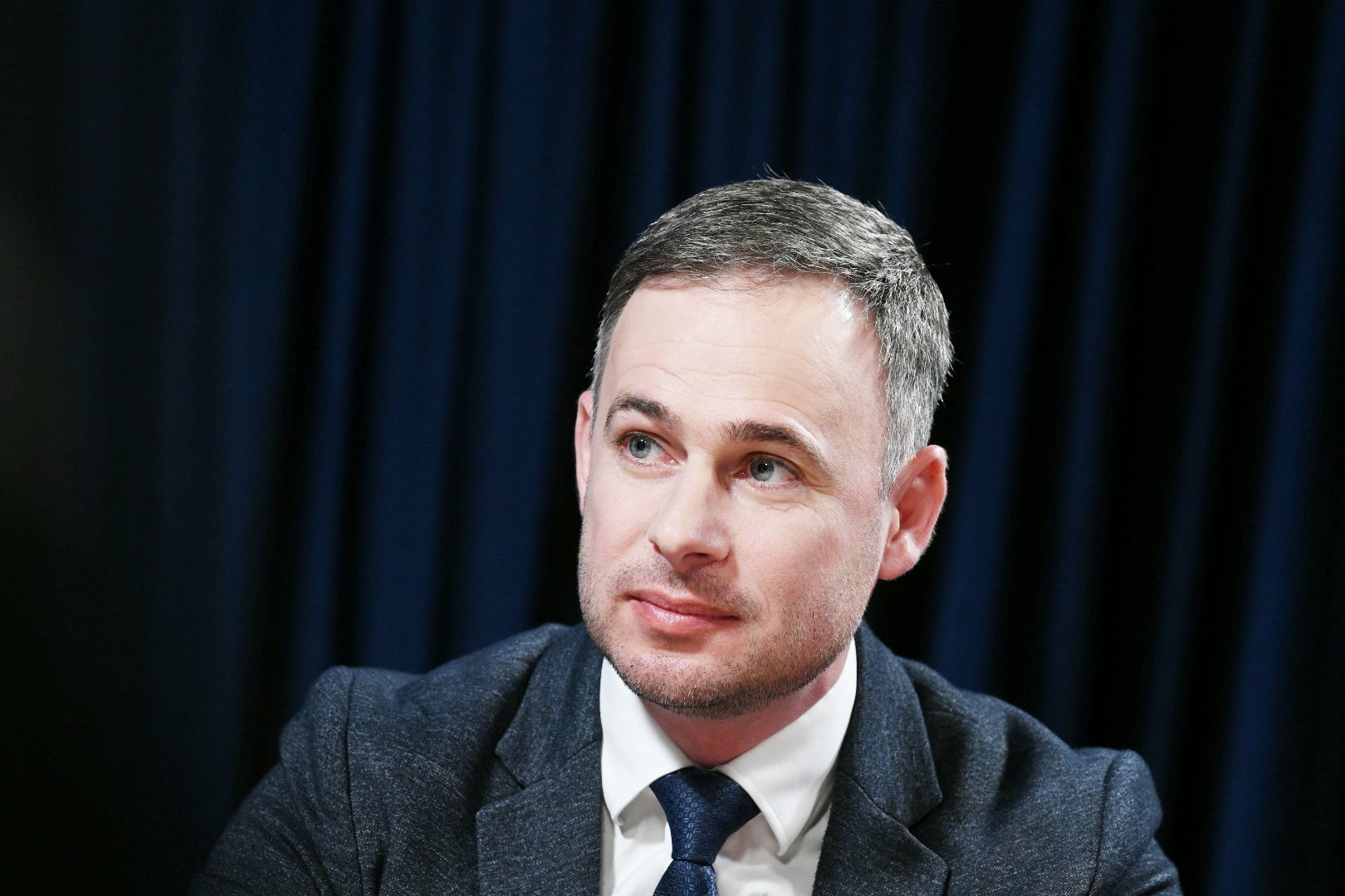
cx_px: 672
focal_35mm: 180
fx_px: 6724
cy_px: 448
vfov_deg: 7.6
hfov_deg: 11.4
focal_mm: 180
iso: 2500
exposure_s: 1/125
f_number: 6.3
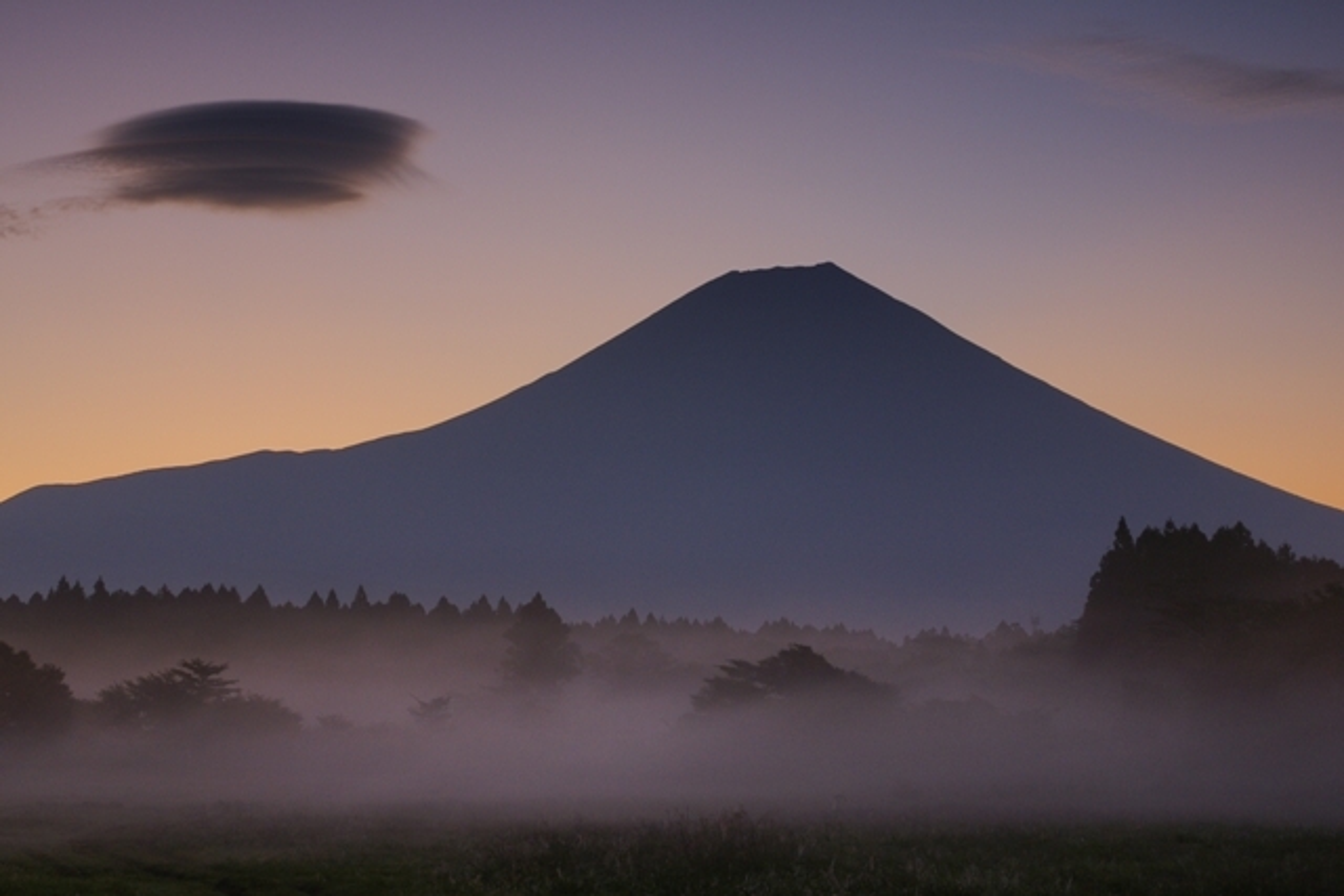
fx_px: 2240
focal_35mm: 60
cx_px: 672
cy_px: 448
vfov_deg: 22.6
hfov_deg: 33.4
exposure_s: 1/1.67
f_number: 11
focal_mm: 40
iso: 100
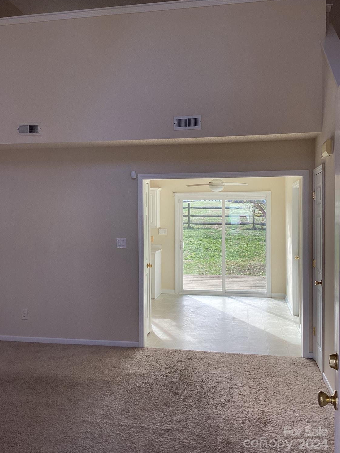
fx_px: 419
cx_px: 165
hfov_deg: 44.2
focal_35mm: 32
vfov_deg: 56.8
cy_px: 225
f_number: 2.4
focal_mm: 3.3
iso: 50
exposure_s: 1/120
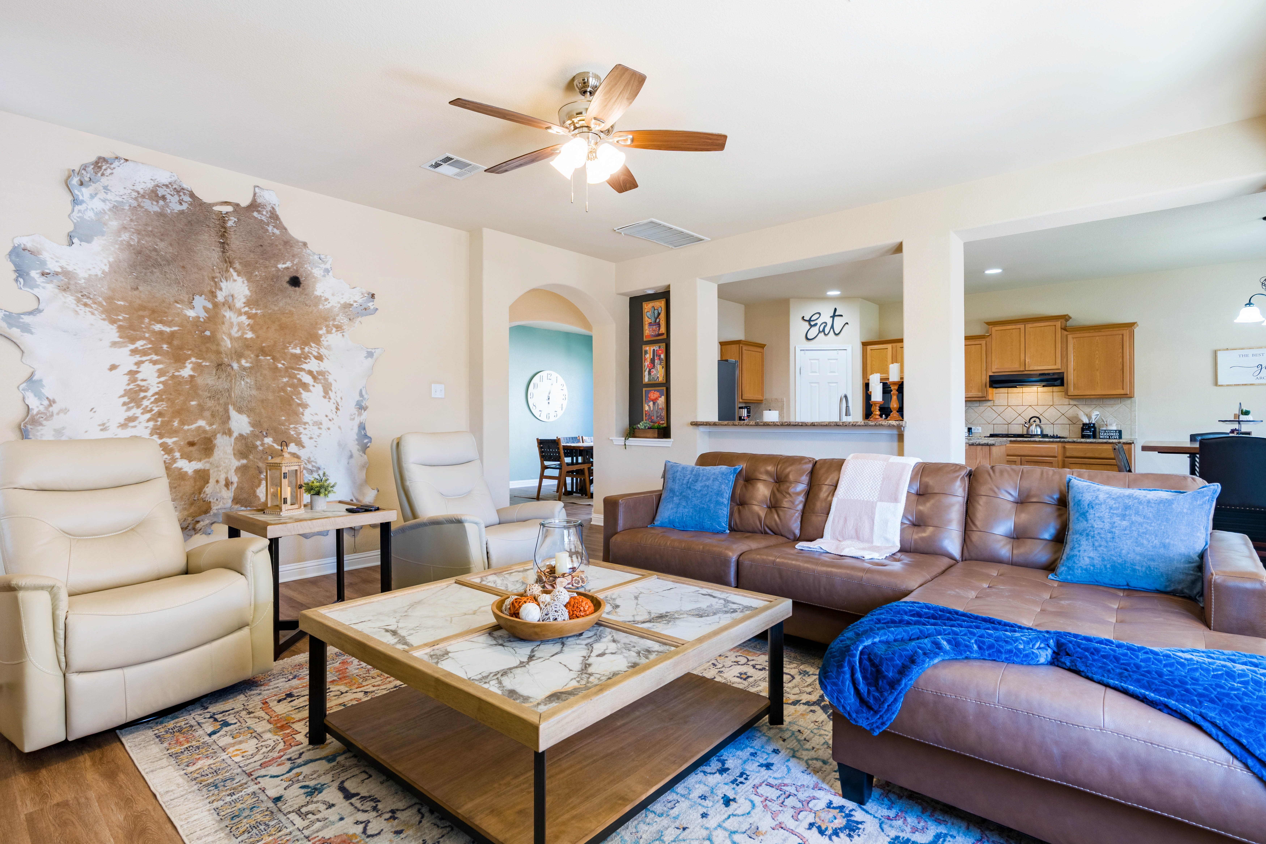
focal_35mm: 17
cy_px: 422
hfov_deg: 93.3
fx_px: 598
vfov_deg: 70.4
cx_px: 633
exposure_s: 1/30
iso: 400
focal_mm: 17
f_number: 8
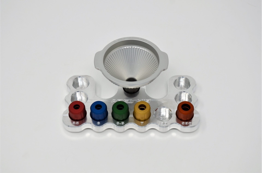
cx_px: 131
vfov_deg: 25.6
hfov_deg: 37.9
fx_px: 381
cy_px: 86
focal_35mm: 52
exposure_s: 1/200
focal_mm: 35
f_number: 7.1
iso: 200
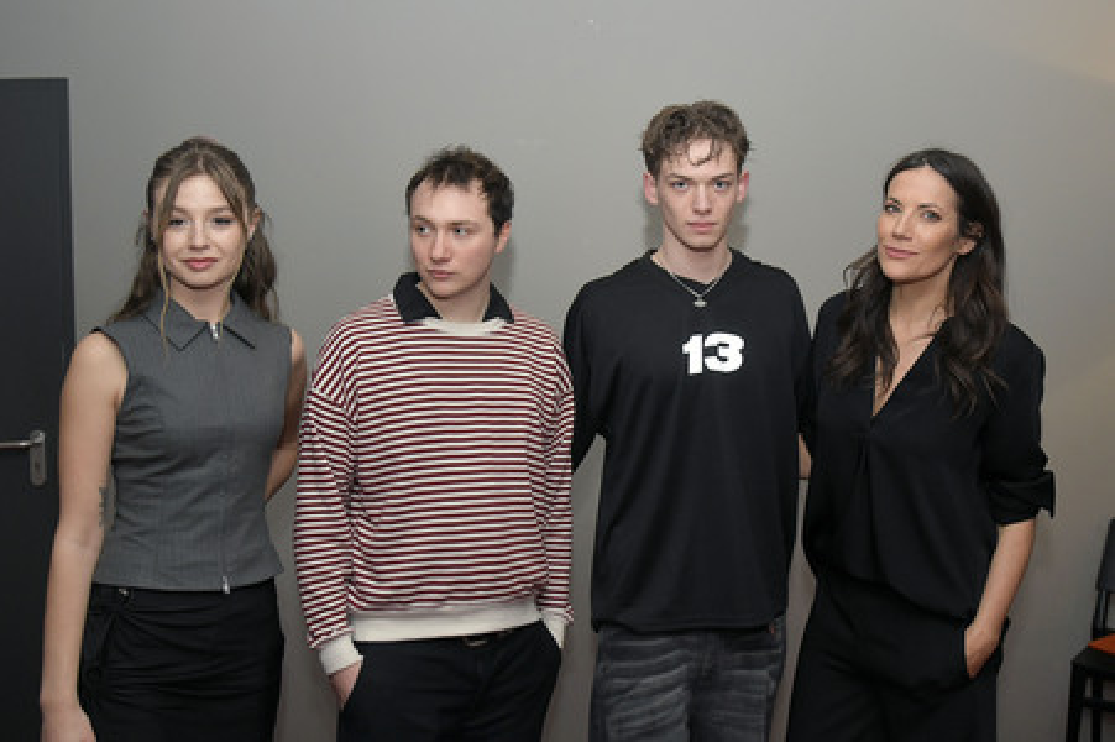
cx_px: 558
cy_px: 371
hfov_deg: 60.3
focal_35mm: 31
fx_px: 959
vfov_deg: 42.3
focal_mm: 31
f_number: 5.6
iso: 2000
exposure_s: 1/200
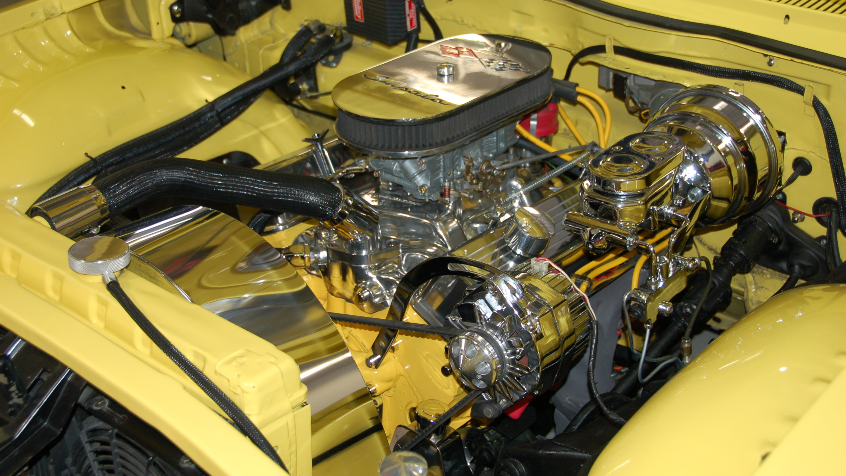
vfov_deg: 23.5
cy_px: 193
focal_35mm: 51
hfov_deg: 40.6
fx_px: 1144
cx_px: 429
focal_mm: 32
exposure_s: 1/60
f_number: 4.2
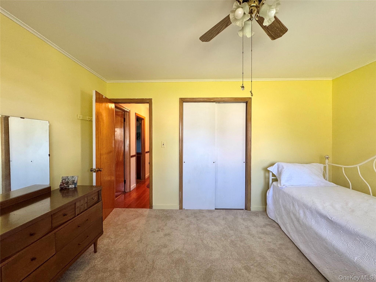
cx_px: 188
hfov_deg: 102.1
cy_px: 141
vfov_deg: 85.7
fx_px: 152
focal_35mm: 14
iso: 250
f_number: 2.2
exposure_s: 1/120
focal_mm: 2.22
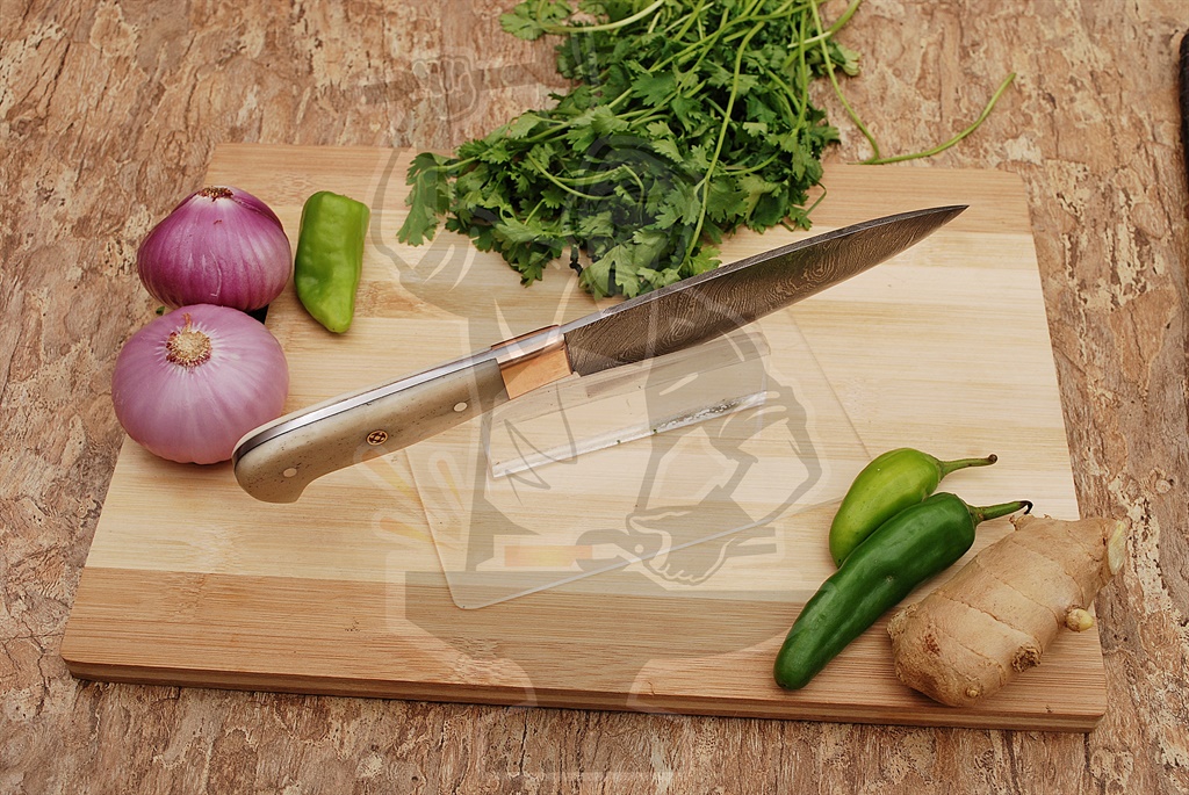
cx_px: 594
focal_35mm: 46
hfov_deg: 42.3
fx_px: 1537
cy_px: 398
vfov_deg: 29.0
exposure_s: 1/125
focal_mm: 31
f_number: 8
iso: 200
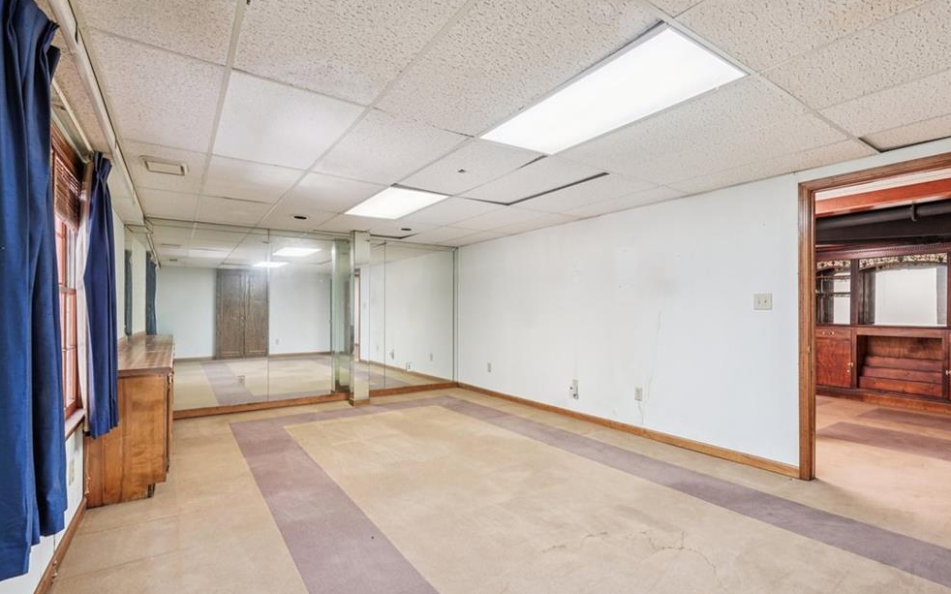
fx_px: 440
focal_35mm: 17
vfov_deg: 67.9
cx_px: 479
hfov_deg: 94.4
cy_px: 318
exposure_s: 1/13
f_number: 8
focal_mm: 16
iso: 800
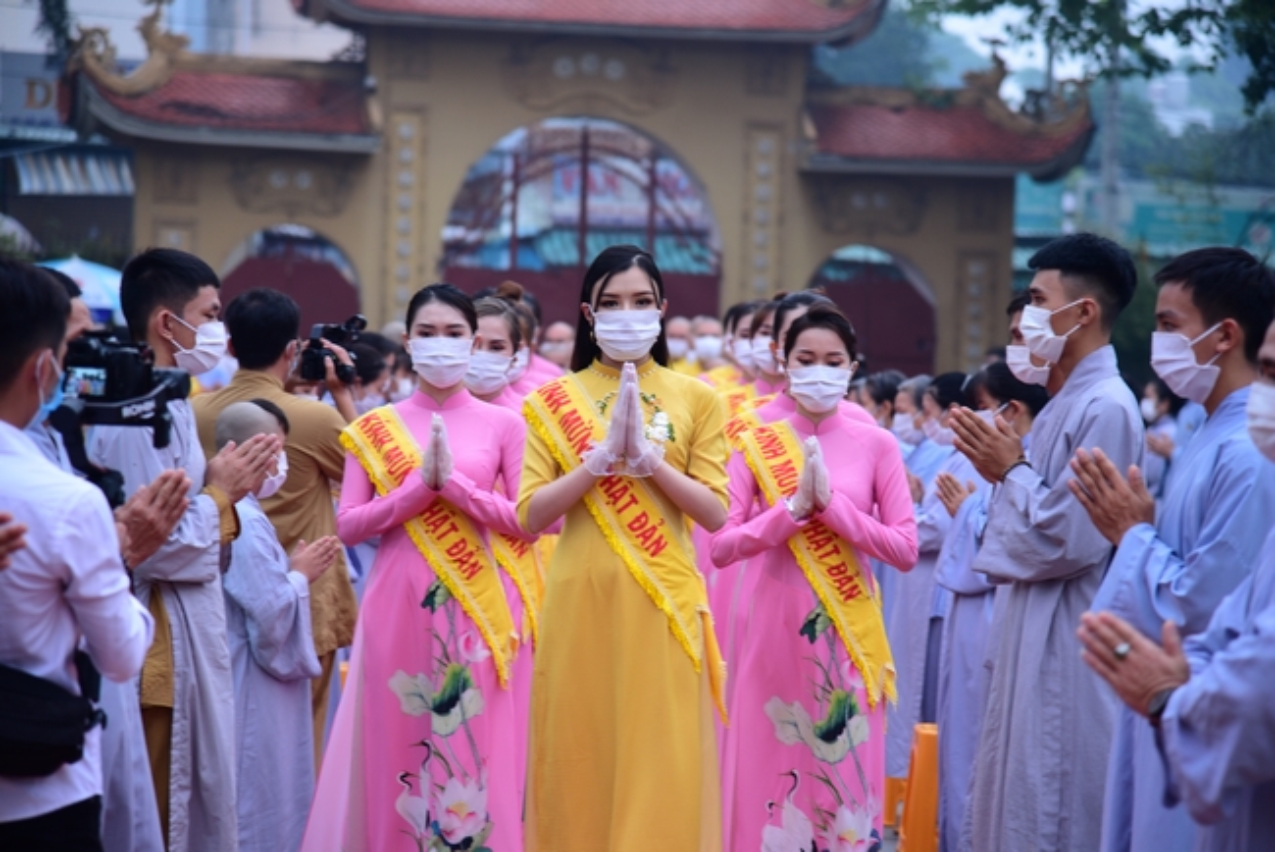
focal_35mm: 120
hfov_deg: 17.1
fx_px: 4252
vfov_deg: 11.4
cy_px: 426
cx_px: 638
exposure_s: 1/80
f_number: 4
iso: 400
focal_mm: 120
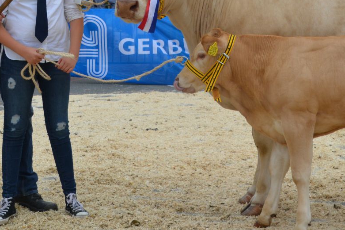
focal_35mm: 92
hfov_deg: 21.9
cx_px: 256
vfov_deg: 14.7
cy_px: 24
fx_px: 883
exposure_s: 1/1600
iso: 400
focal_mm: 25
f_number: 6.3
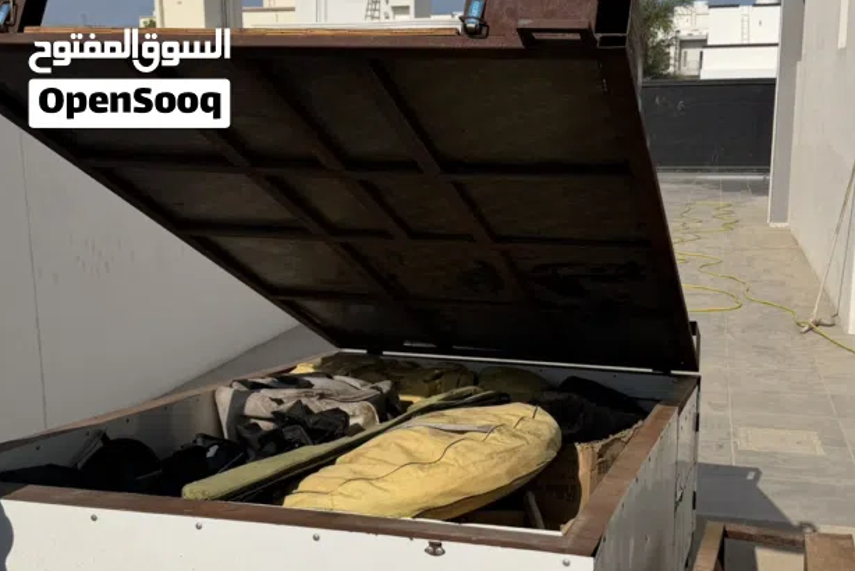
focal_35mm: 26
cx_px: 440
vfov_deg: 49.4
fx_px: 618
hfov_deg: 69.4
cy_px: 329
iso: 80
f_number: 1.78
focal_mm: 6.76
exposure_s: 1/14286
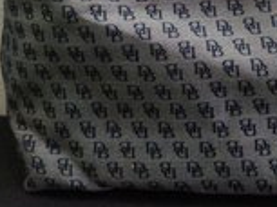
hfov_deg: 27.0
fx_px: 575
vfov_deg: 19.7
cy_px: -5
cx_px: 177
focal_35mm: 72
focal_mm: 3.3
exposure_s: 1/24
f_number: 2.4
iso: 40
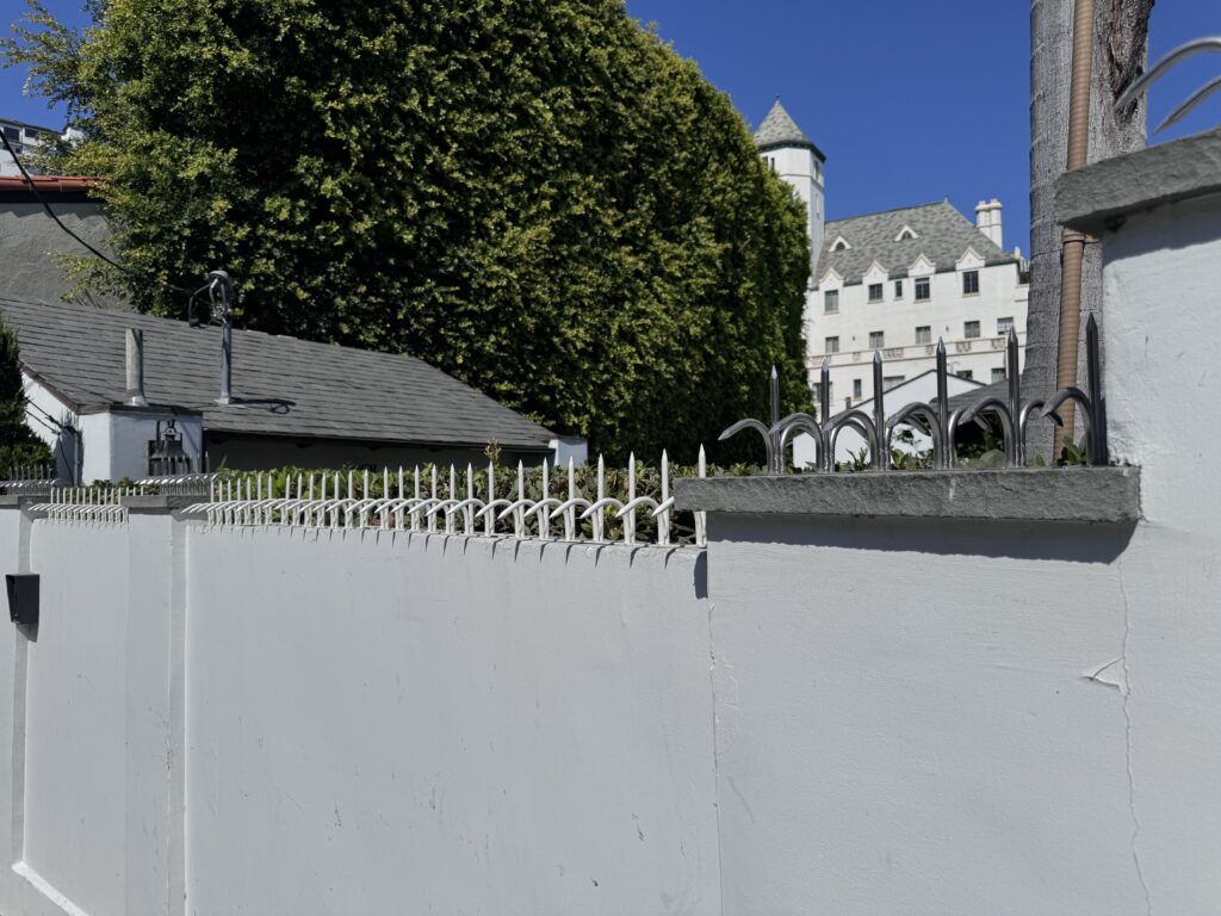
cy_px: 458
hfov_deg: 71.6
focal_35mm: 24
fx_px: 847
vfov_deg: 56.8
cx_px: 610
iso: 80
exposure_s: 1/12346
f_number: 1.78
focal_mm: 6.86
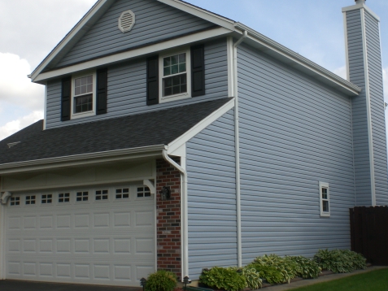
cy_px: 136
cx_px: 210
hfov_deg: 37.5
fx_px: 572
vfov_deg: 28.6
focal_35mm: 51
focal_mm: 6.3
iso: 50
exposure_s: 1/400
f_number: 4.4
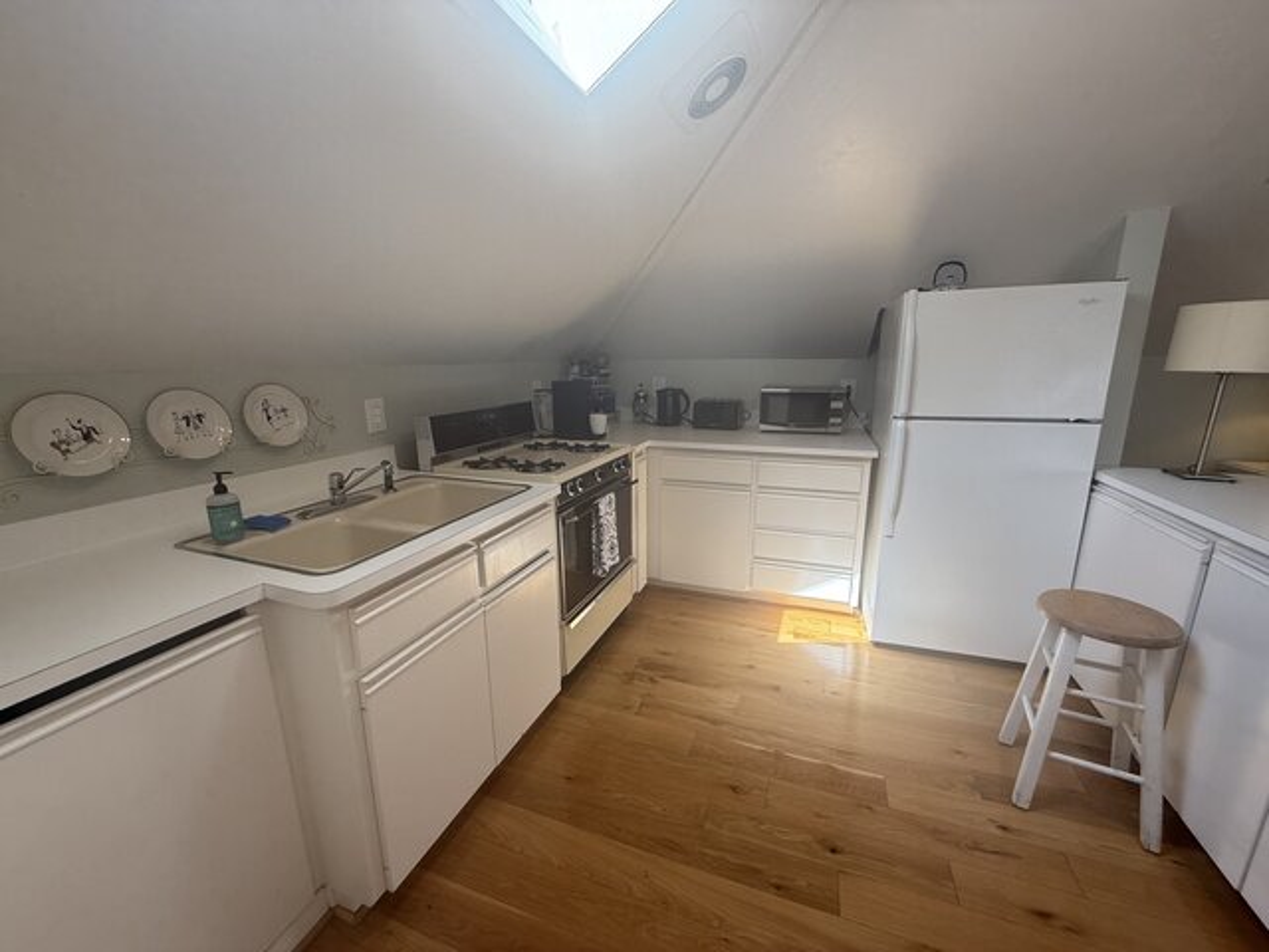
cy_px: 476
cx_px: 634
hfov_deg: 102.1
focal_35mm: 14
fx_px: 513
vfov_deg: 85.7
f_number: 2.2
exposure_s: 1/99
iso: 80
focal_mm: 2.22
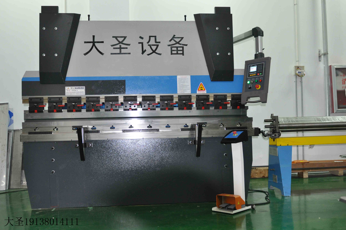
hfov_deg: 53.2
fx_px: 346
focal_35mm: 36
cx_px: 173
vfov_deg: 36.8
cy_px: 115
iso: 800
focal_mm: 24
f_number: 2.8
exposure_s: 1/60
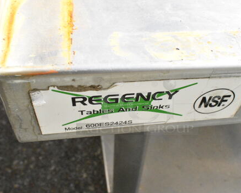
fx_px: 307
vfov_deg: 34.9
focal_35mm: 43
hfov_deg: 42.8
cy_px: 106
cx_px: 137
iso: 6400
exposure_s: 1/1250
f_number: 18
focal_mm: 22
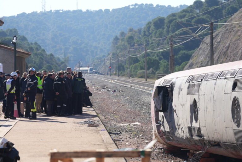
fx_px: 988
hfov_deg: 14.0
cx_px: 121
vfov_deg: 9.3
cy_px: 81
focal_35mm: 147
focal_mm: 98
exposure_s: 1/1250
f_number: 2.8
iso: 100
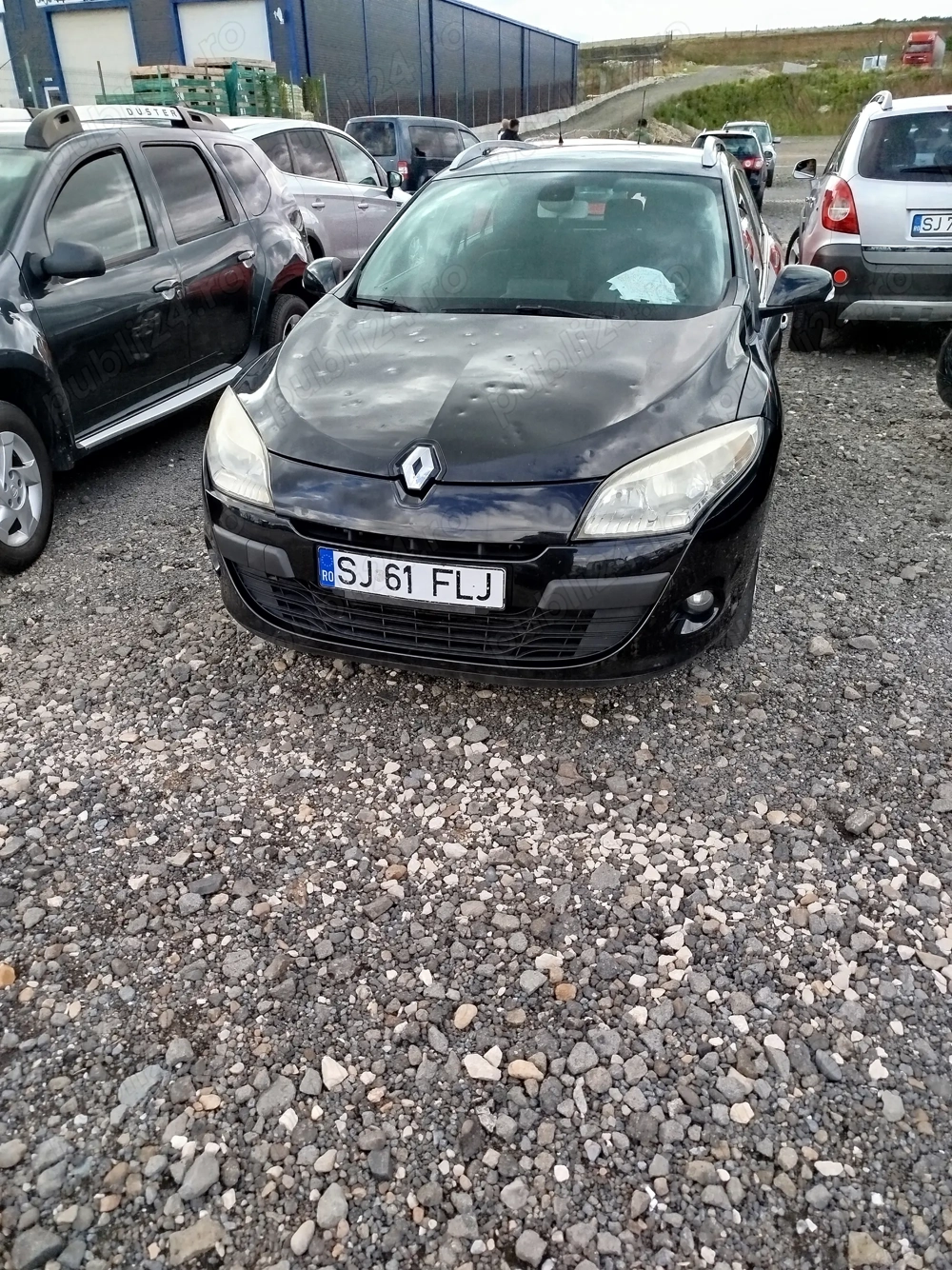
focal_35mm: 24
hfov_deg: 56.8
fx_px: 880
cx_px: 476
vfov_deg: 71.6
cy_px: 635
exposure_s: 1/395
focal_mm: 5.31
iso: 50
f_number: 1.7
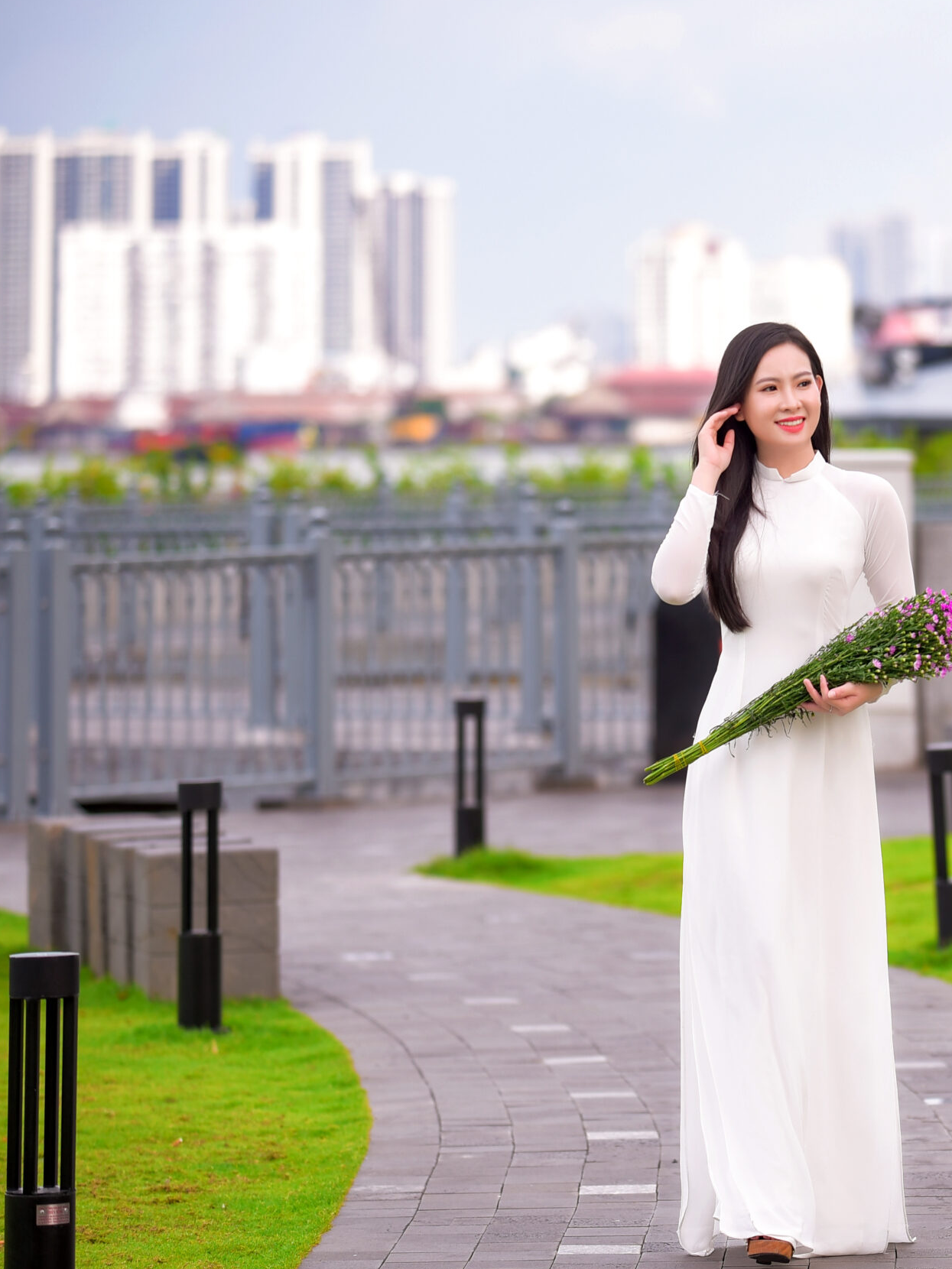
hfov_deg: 8.3
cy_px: 642
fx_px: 6527
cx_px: 878
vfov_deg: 11.1
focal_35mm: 178
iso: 100
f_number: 2.8
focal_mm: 120
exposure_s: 1/640
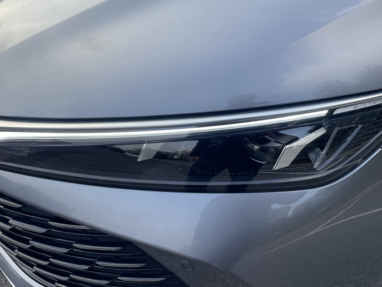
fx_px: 364
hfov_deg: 55.1
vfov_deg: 42.9
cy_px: 139
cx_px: 224
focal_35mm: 33
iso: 32
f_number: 1.6
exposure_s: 1/575
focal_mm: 4.2
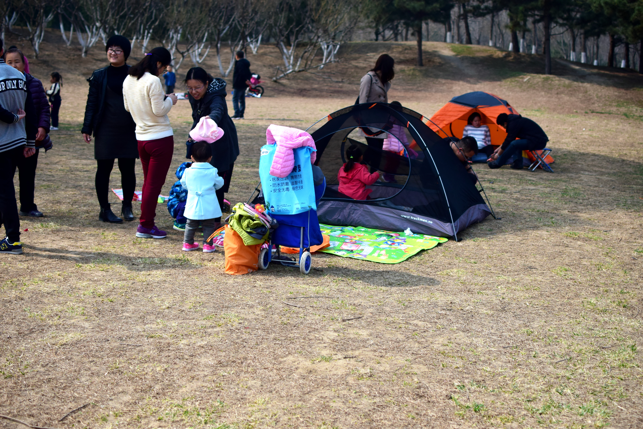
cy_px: 214
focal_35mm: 52
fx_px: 938
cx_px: 322
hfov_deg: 37.9
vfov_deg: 25.8
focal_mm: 35
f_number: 2.8
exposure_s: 1/2500
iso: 400
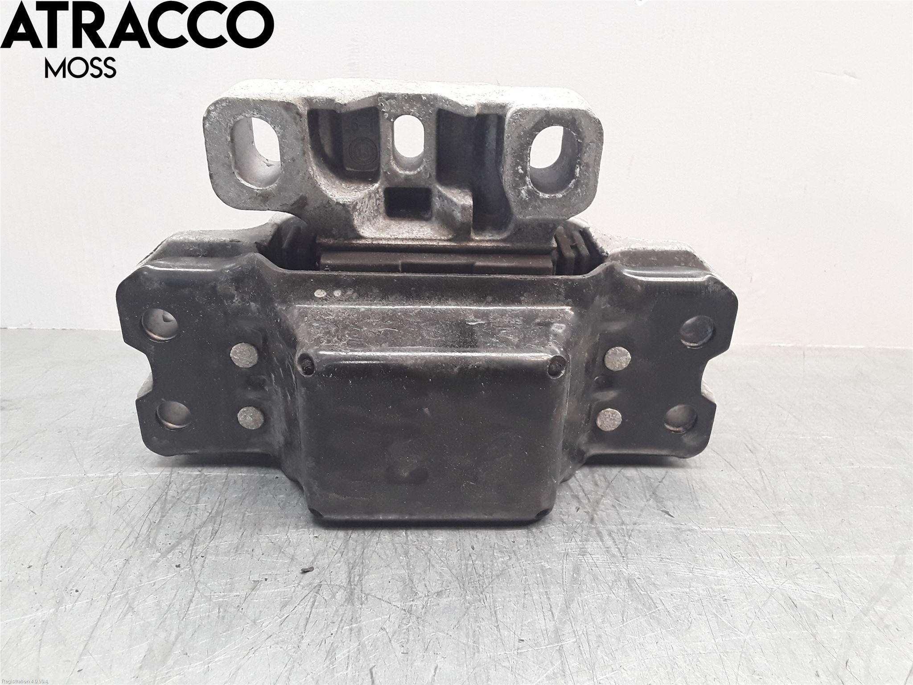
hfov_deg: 63.4
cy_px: 342
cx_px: 456
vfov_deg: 49.7
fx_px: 739
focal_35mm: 28
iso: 80
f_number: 1.9
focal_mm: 2.91
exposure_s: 1/50
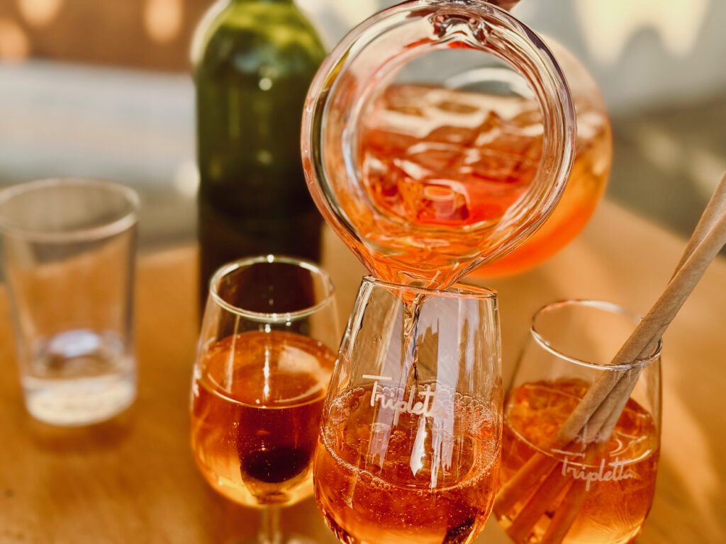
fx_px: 1007
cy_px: 272
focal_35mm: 48
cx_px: 363
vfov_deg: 30.3
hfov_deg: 39.7
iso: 64
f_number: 1.78
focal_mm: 6.76
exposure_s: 1/1307
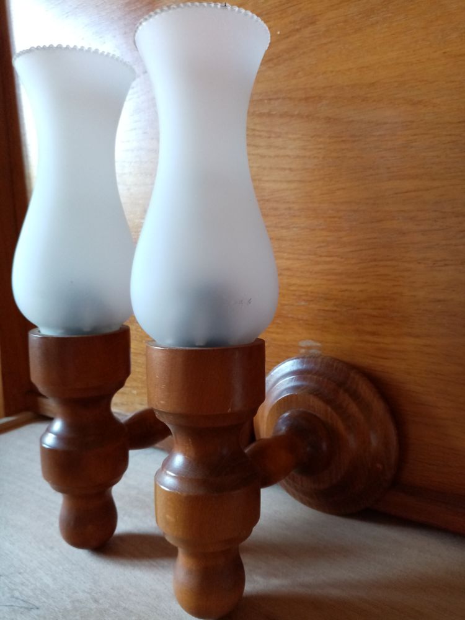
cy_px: 310
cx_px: 232
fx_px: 466
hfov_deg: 53.1
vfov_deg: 67.3
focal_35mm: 26
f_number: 1.8
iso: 337
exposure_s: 1/33.3
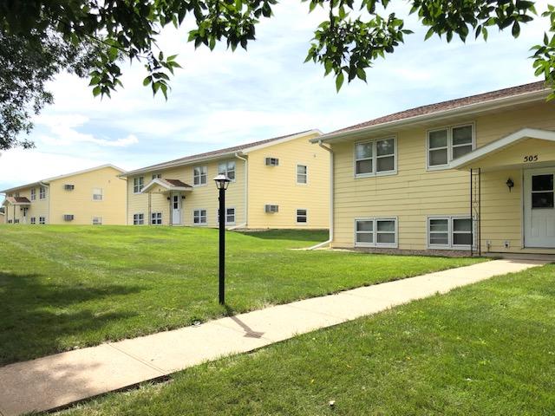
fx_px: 449
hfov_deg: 63.4
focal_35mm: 28
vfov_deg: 49.7
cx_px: 278
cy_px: 208
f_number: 1.8
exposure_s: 1/2825
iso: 25
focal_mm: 3.99
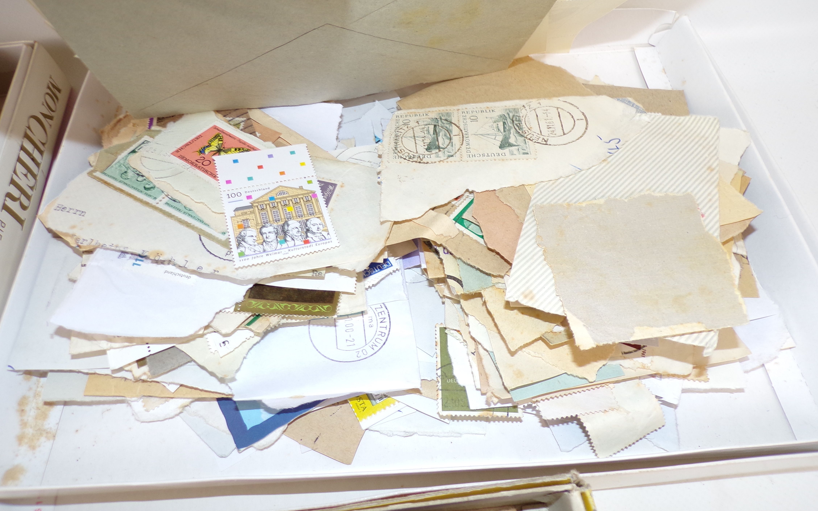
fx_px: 580
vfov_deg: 47.6
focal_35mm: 26
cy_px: 246
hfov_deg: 70.4
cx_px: 400
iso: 80
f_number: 3
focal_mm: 4.3
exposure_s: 1/34
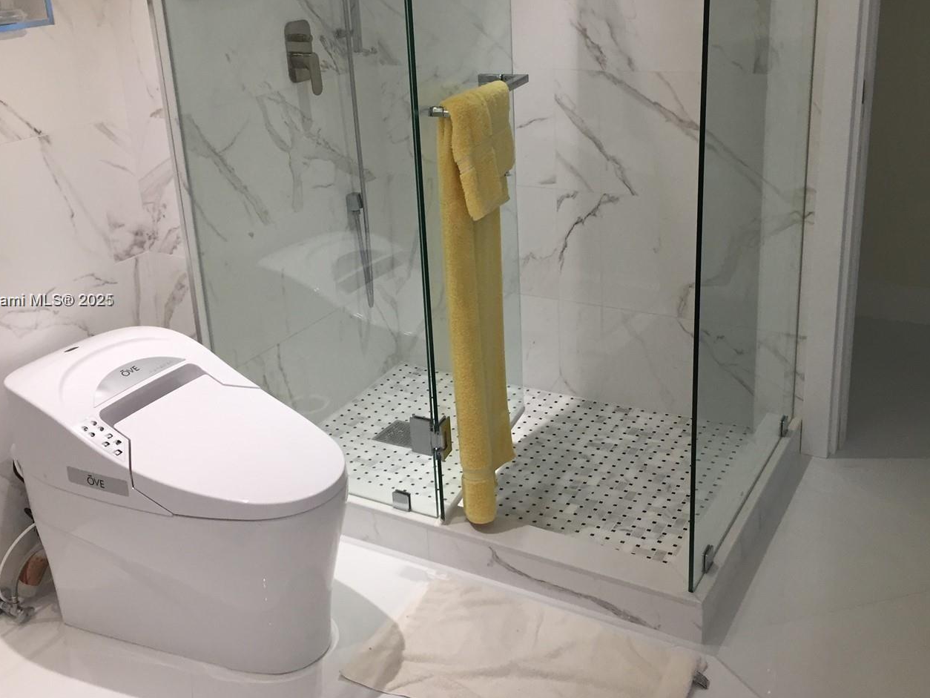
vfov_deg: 38.6
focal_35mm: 37
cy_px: 301
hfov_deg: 50.1
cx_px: 469
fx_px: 994
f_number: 2.2
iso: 40
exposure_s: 1/30
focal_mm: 4.15
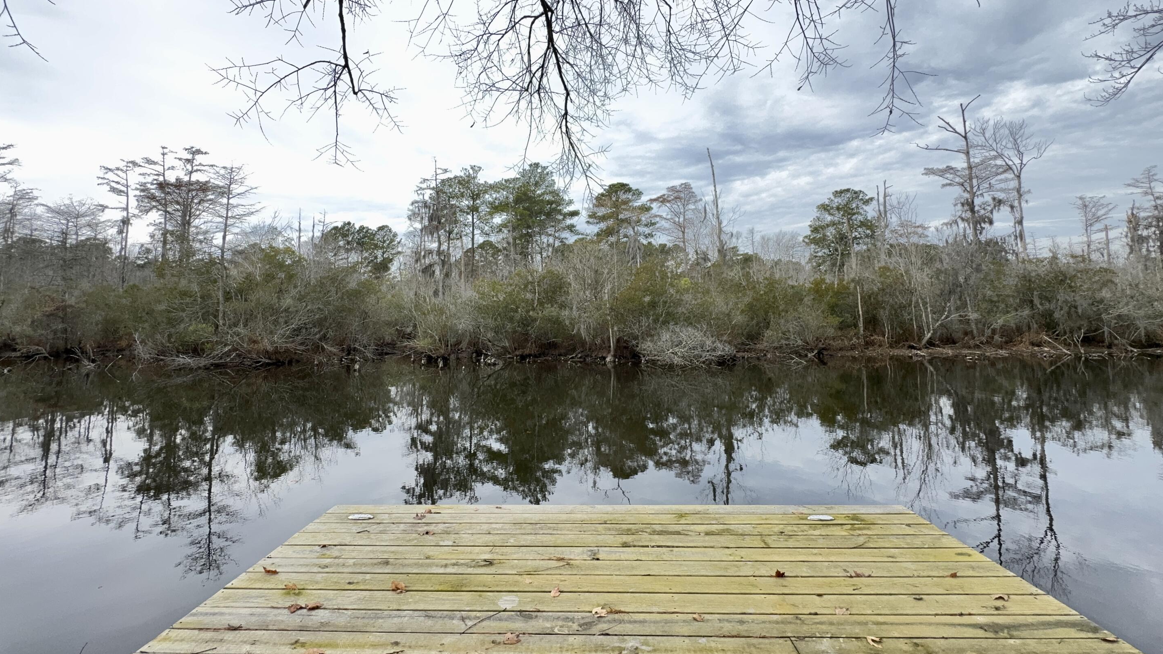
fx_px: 493
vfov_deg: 66.7
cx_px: 575
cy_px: 274
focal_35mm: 16
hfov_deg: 99.4
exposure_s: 1/418
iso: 40
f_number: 2.2
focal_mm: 2.22
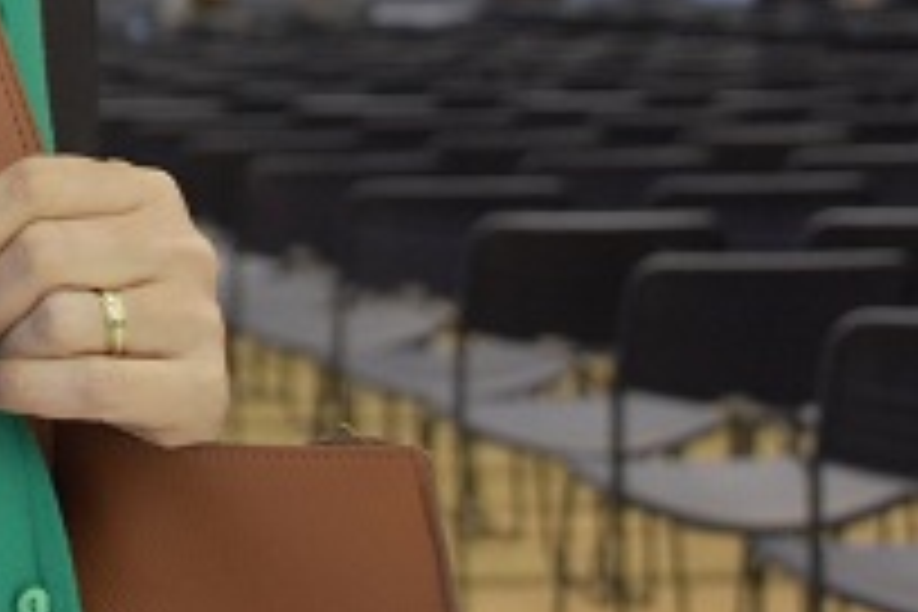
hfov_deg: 9.9
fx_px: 5252
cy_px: -254
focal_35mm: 206
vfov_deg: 6.6
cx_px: -153
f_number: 4.5
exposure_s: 1/80
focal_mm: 35
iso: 1600
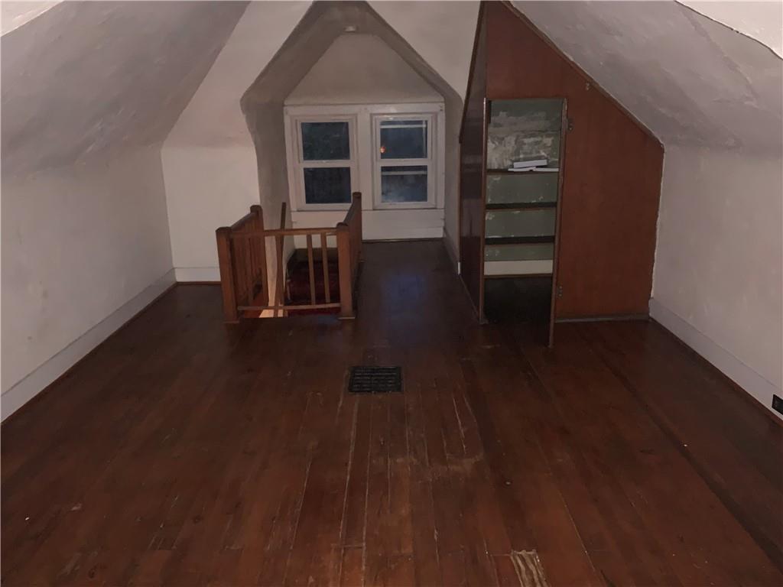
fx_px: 588
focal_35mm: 26
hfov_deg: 67.3
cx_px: 392
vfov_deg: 53.1
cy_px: 294
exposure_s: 1/4
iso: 640
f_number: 1.8
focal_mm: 4.25
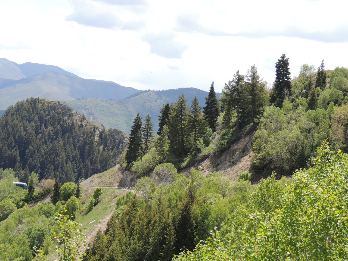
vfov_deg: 17.4
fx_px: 855
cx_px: 174
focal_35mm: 85
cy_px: 130
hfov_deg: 23.0
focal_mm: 15.1
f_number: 4
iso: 100
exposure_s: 1/400
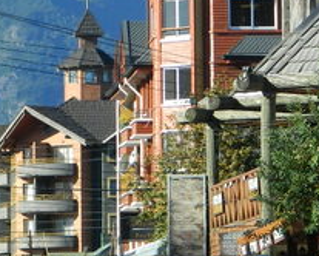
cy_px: 46
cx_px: 237
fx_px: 3667
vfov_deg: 4.0
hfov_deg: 5.0
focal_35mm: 388
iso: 80
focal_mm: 18.6
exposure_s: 1/250
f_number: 4.5
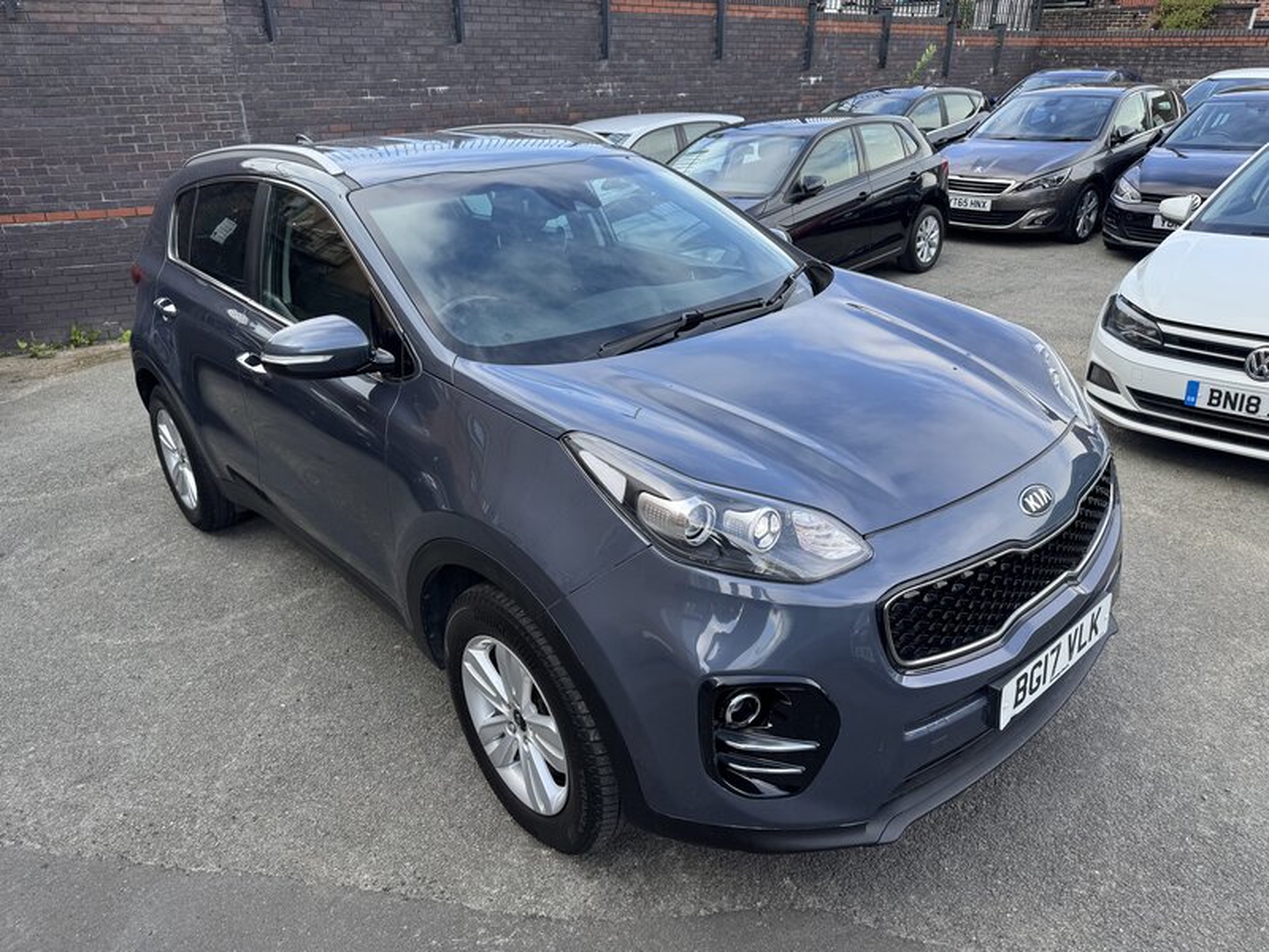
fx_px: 880
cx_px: 634
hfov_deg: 71.6
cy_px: 476
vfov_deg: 56.8
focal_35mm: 24
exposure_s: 1/832
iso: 80
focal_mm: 6.76
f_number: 1.78
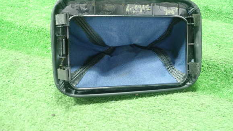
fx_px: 210
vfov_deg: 34.5
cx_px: 121
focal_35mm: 34
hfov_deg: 58.0
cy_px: 55
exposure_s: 1/60
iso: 800
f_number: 2.3
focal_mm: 5.5
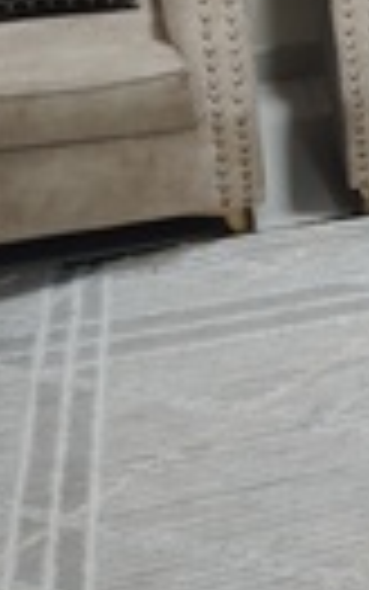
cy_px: -20
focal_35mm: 89
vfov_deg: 22.3
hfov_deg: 12.6
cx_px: 781
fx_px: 1430
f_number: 1.75
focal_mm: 5.25
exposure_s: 1/100
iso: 4106
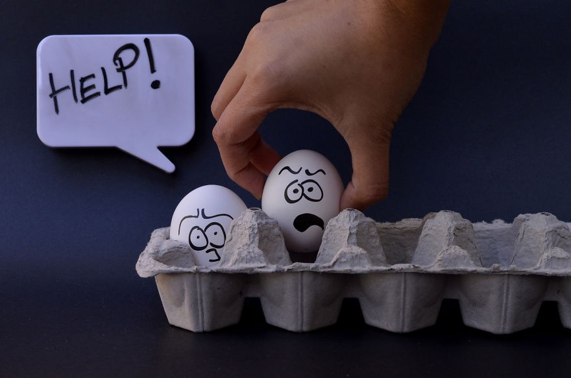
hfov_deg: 27.1
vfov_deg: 18.1
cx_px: 286
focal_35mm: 75
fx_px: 1187
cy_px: 189
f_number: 10
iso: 800
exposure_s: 1/400
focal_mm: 50
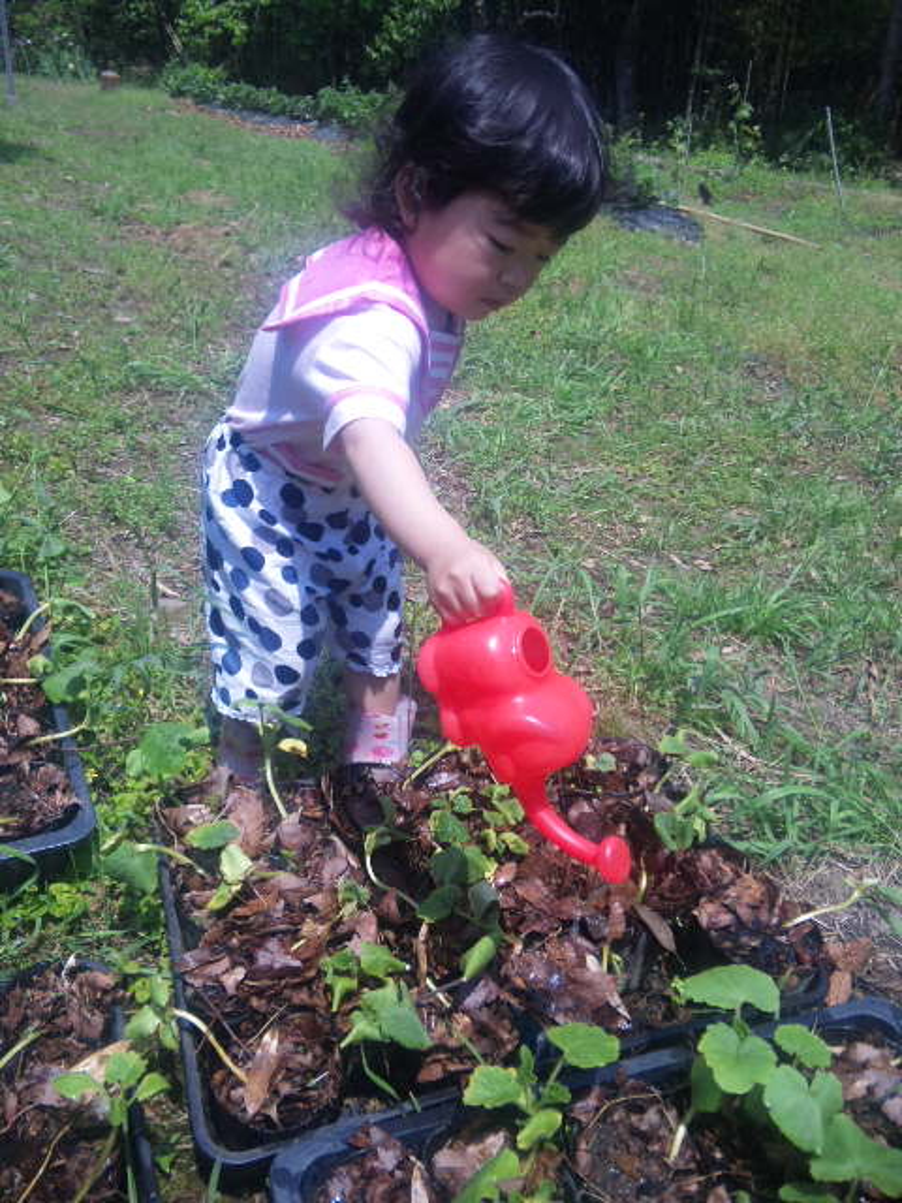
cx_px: 451
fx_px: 1008
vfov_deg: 61.7
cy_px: 602
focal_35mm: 29
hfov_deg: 48.2
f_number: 2.8
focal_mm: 4.82
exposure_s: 1/135
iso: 100
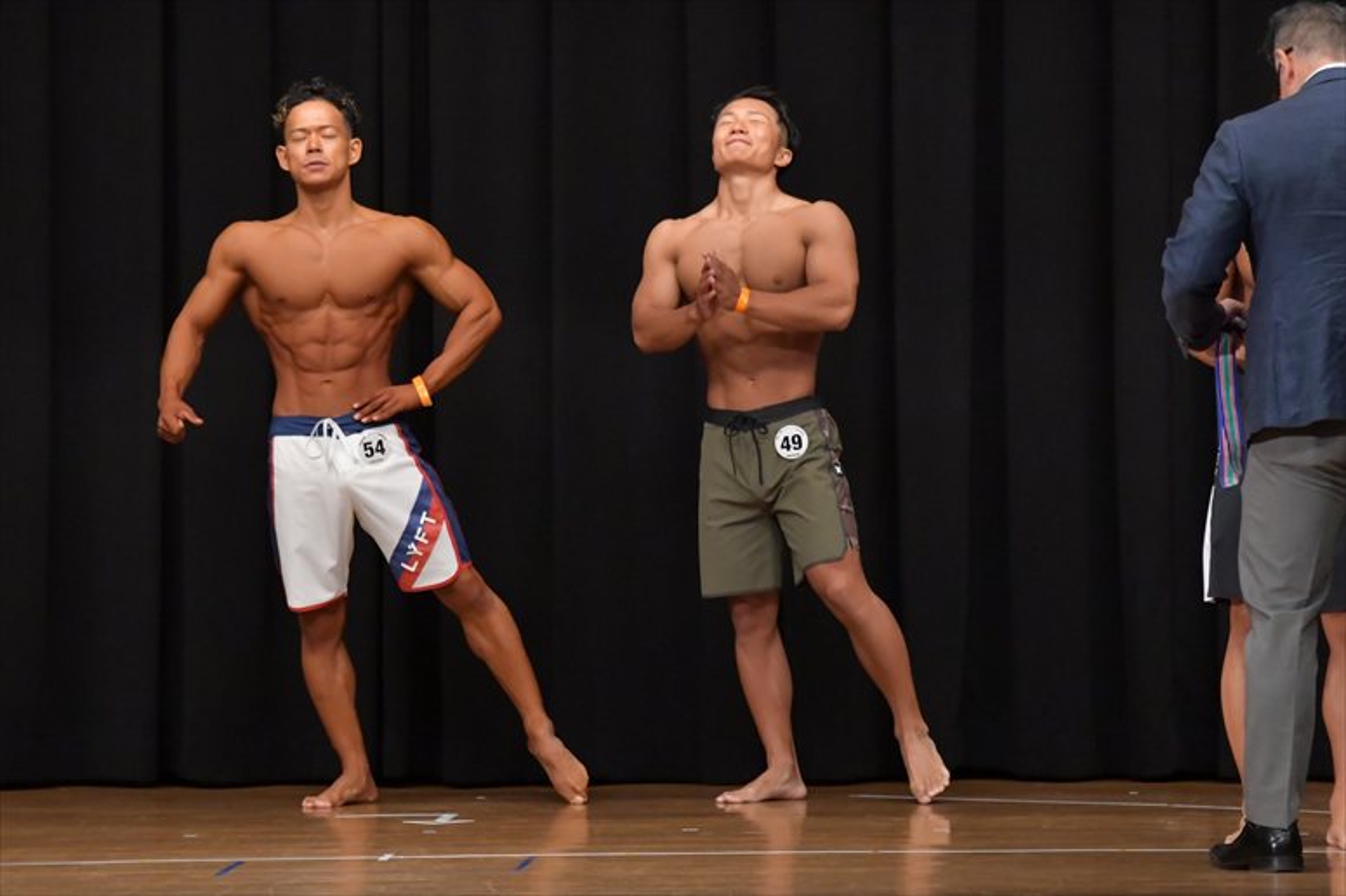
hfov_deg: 7.6
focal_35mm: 270
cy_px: 448
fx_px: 10090
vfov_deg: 5.1
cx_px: 673
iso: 6400
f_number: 5.6
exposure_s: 1/400
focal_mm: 180
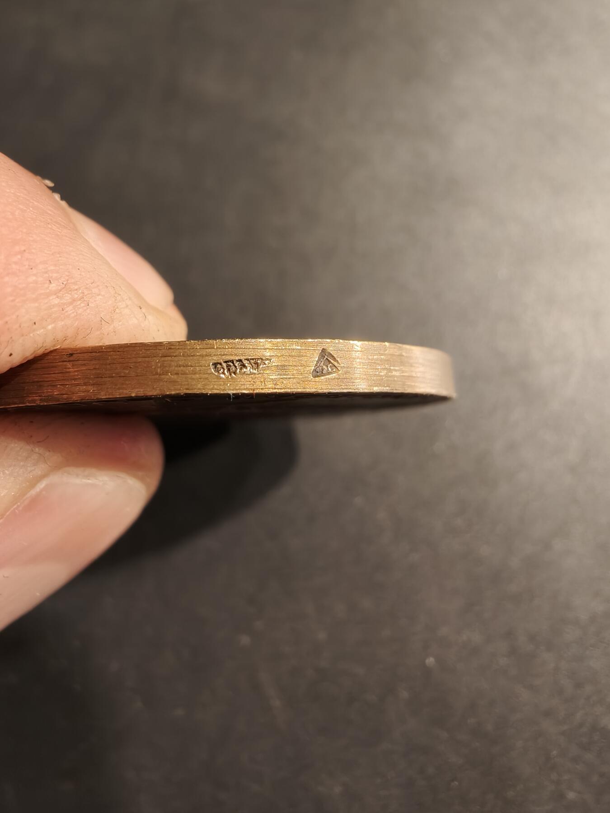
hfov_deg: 58.9
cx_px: 305
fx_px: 540
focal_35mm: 23
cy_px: 406
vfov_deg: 73.9
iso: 160
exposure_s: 1/61.2
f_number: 2
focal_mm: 2.32
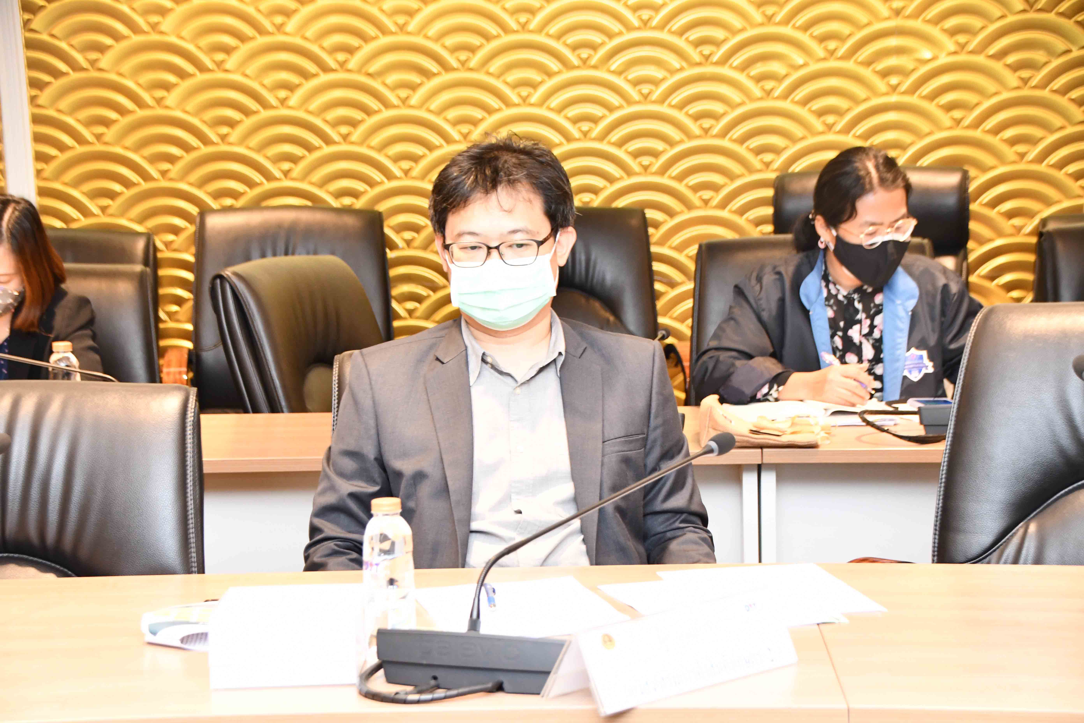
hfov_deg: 26.0
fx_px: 2348
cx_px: 542
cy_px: 362
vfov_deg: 17.5
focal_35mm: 78
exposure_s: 1/60
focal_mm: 52
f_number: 4.8
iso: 2500
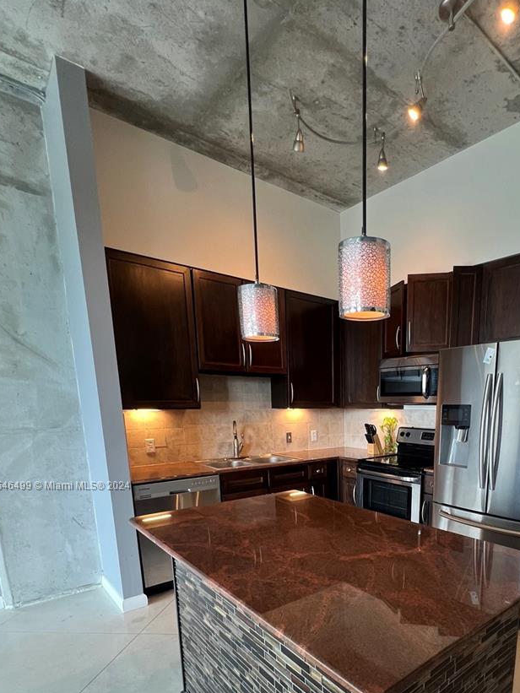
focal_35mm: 19
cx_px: 355
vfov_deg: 80.5
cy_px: 486
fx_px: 380
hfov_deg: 66.4
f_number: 1.8
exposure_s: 1/60
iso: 160
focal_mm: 1.57
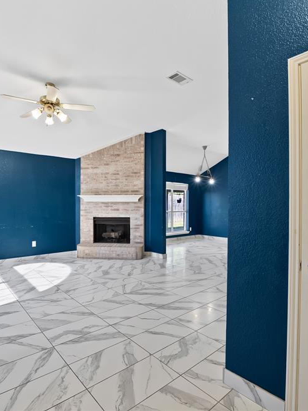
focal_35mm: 18
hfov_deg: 71.0
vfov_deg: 87.7
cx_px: 127
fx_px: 213
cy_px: 198
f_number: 9
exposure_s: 1/3
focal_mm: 12
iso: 640
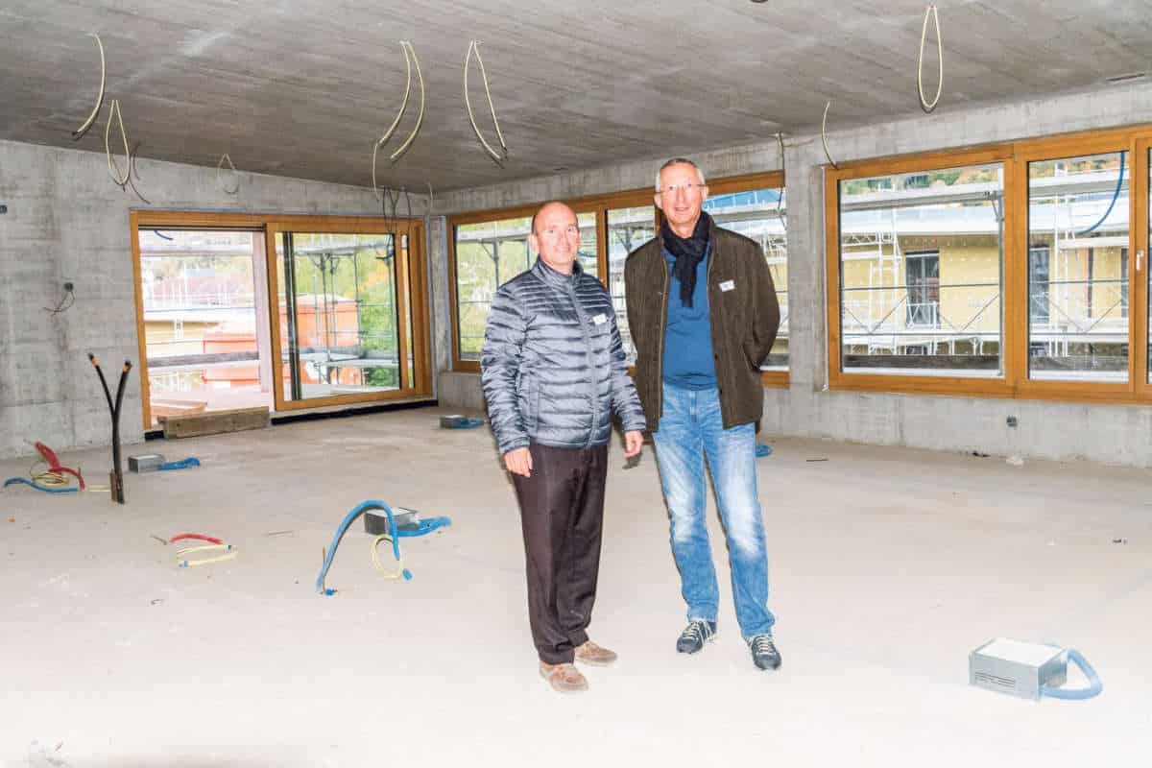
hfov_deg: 57.2
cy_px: 384
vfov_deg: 40.0
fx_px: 1056
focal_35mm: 33
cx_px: 576
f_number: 3.5
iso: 2200
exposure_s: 1/60
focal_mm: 22
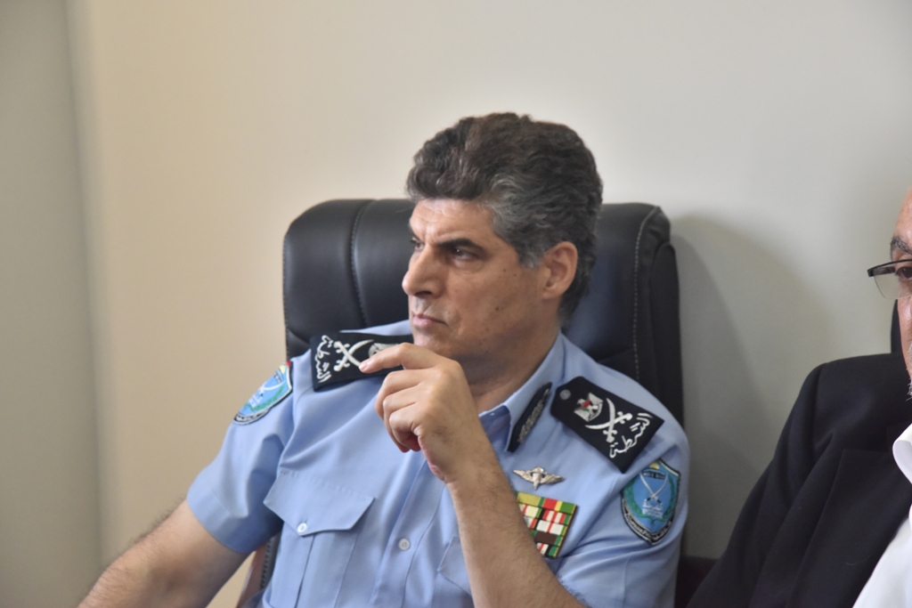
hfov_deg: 19.5
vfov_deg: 13.0
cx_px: 456
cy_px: 304
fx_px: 2660
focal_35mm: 105
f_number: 8
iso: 3200
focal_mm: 105
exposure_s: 1/250
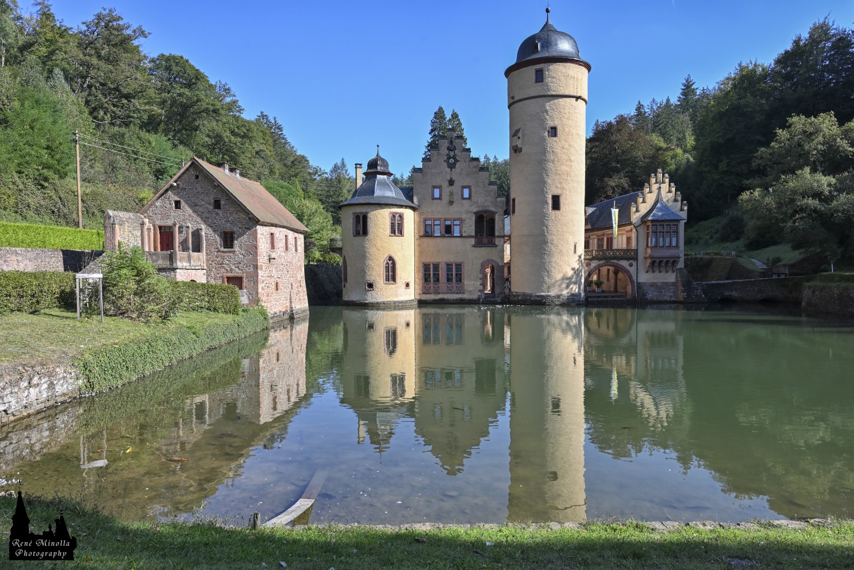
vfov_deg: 53.1
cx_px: 427
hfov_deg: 73.7
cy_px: 285
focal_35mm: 24
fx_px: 569
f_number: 9
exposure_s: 1/320
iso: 200
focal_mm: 24
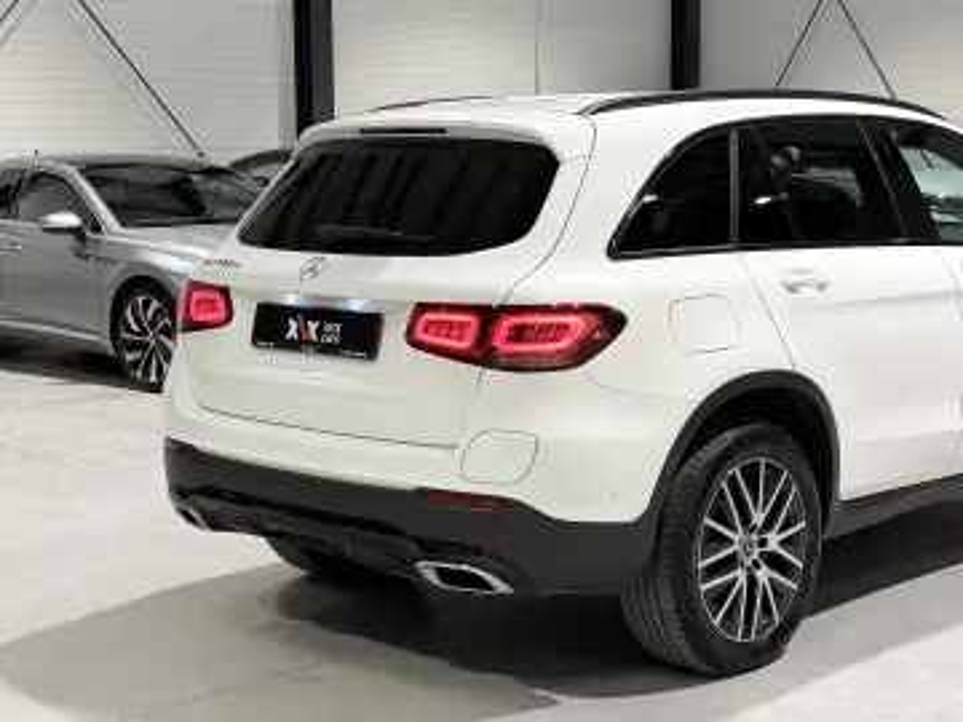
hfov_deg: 39.7
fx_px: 1335
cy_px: 361
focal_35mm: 48
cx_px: 482
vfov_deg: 30.3
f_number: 1.78
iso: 64
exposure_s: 1/50
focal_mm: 6.76
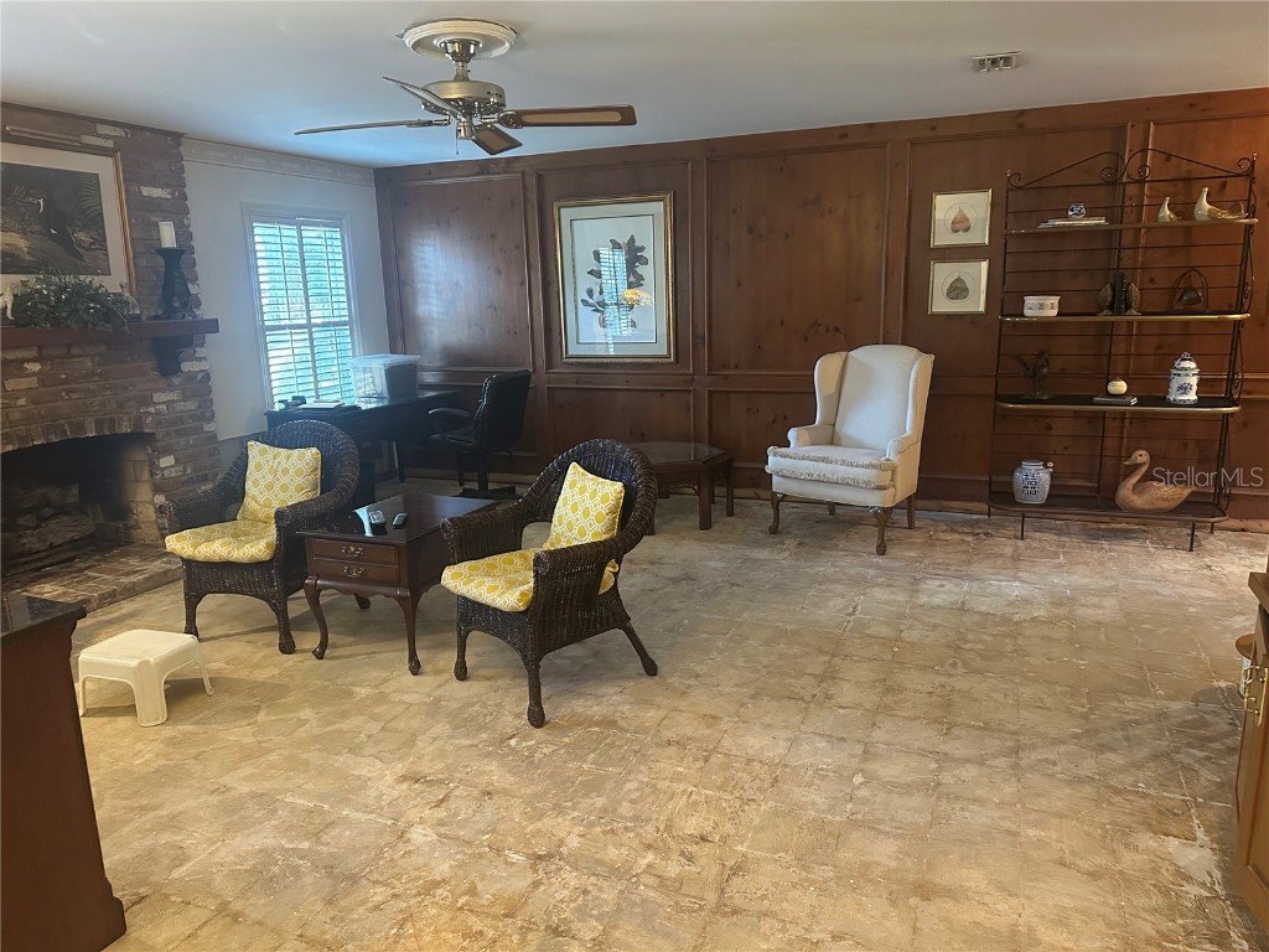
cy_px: 476
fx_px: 880
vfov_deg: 56.8
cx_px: 634
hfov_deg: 71.6
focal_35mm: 24
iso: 800
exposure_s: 1/40
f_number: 1.78
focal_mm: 6.86
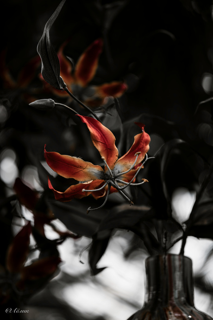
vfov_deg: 24.2
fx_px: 745
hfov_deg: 16.3
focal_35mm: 84
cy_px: 160
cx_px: 106
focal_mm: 56
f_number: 1.7
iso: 100
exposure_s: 1/200
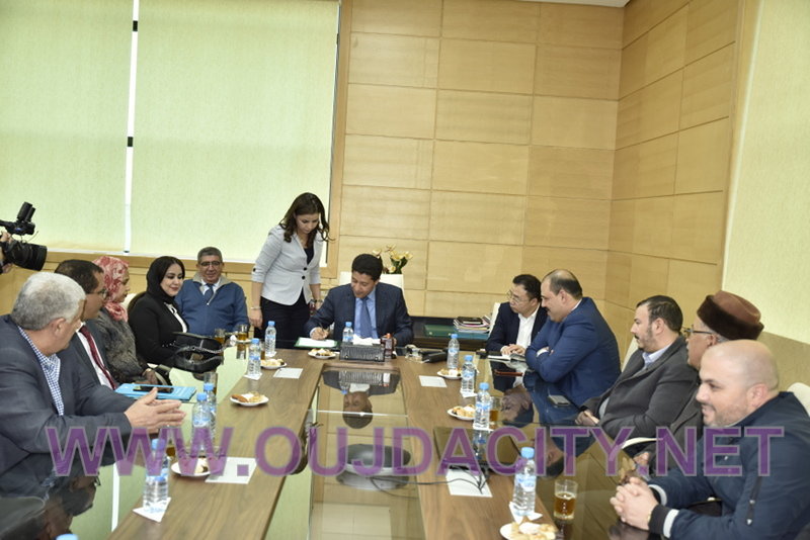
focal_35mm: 36
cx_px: 405
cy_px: 270
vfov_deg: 36.9
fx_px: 810
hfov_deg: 53.1
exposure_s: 1/60
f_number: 4
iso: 400
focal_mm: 36
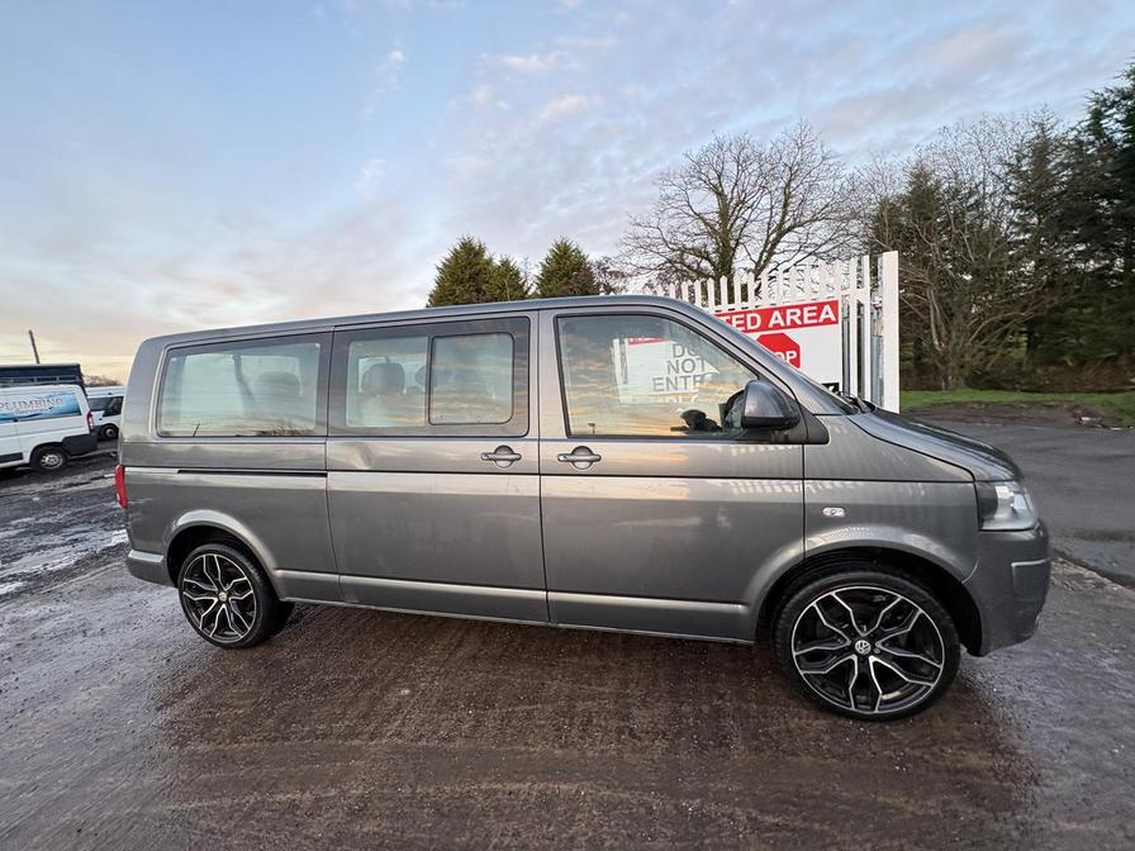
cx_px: 568
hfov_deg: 102.1
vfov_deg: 85.7
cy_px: 426
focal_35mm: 14
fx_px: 459
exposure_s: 1/99
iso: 125
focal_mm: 2.22
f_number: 2.2
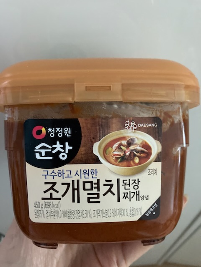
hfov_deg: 49.7
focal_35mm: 28
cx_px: 100
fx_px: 217
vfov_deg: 63.4
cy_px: 134
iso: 640
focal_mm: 3.99
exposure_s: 1/30
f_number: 1.8
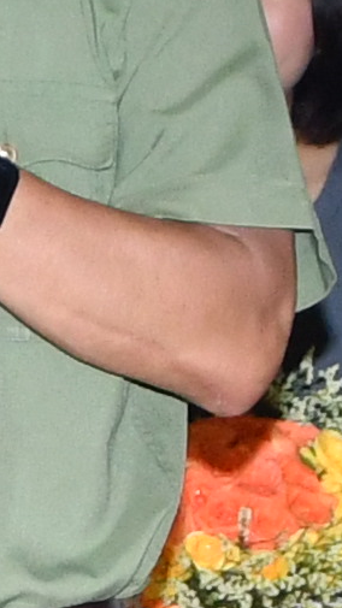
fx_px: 9768
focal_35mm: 606
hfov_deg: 2.0
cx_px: -830
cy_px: 266
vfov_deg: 3.6
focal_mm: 35
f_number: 4.5
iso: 1000
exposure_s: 1/200
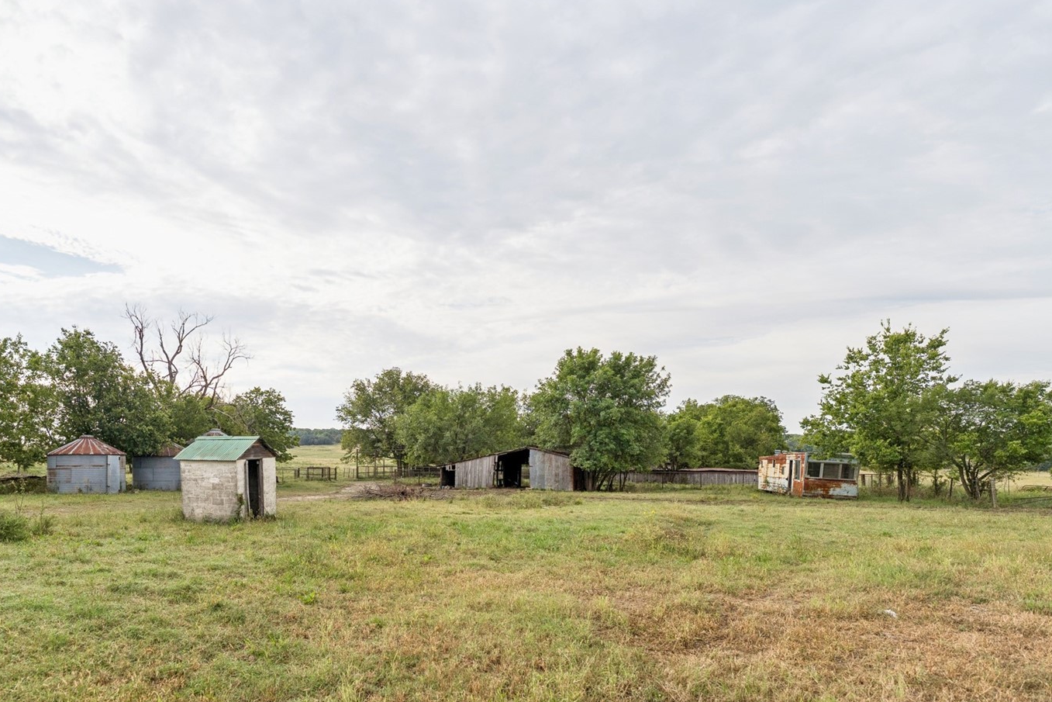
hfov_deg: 78.8
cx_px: 358
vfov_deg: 58.4
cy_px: 456
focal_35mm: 21
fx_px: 614
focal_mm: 14
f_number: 2.8
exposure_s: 1/3200
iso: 400
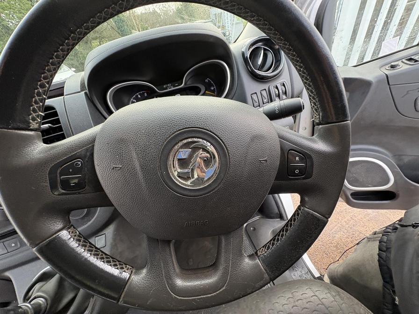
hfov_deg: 102.1
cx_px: 210
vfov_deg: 85.7
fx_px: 169
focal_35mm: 14
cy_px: 157
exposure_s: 1/99
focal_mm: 2.22
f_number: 2.2
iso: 200
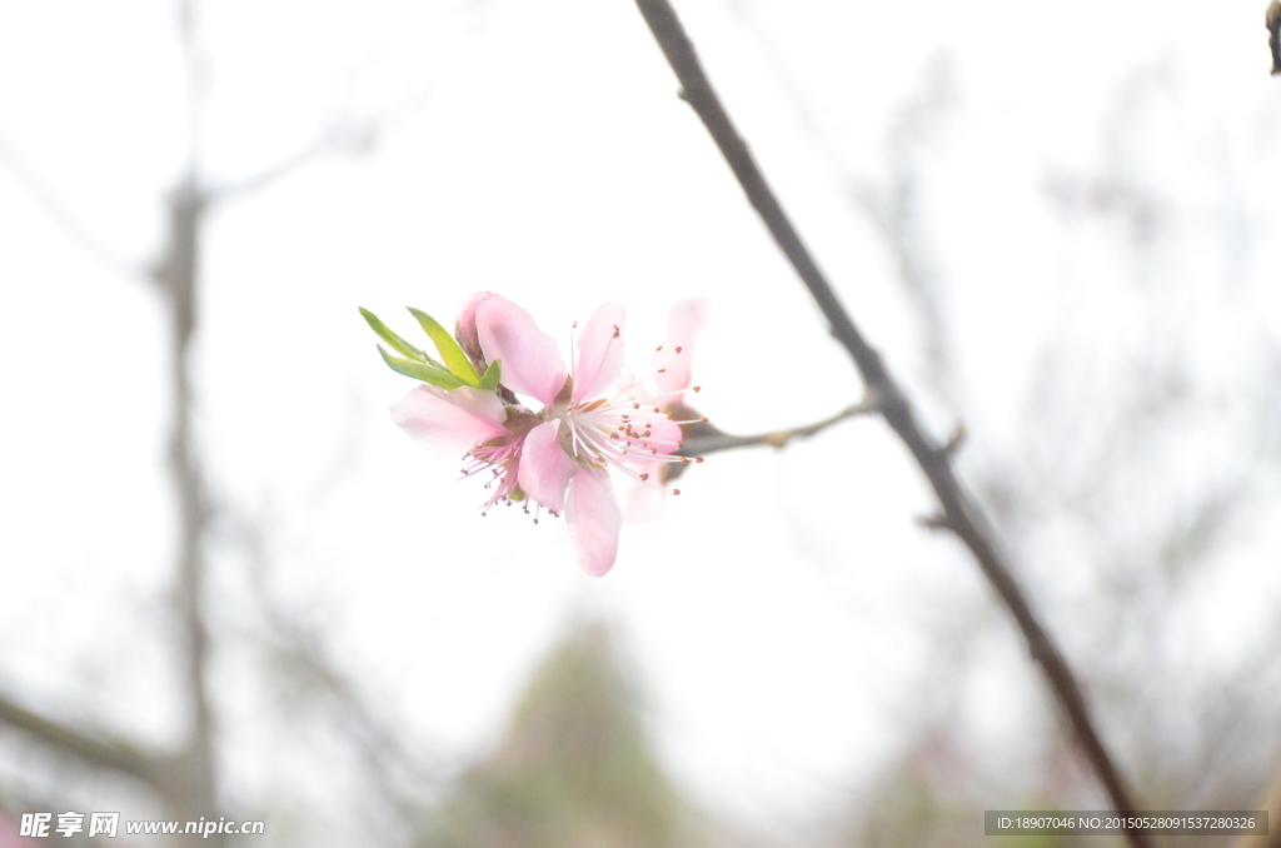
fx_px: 3302
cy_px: 424
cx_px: 640
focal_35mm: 93
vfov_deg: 14.6
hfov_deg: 22.0
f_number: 5.6
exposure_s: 1/8000
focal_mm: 62
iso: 6400
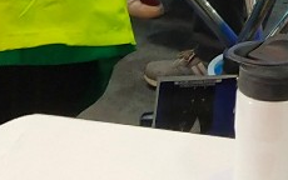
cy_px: -539
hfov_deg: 9.2
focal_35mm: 221
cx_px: 460
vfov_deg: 5.3
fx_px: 1735
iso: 176
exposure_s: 1/50
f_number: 1.8
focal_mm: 3.95
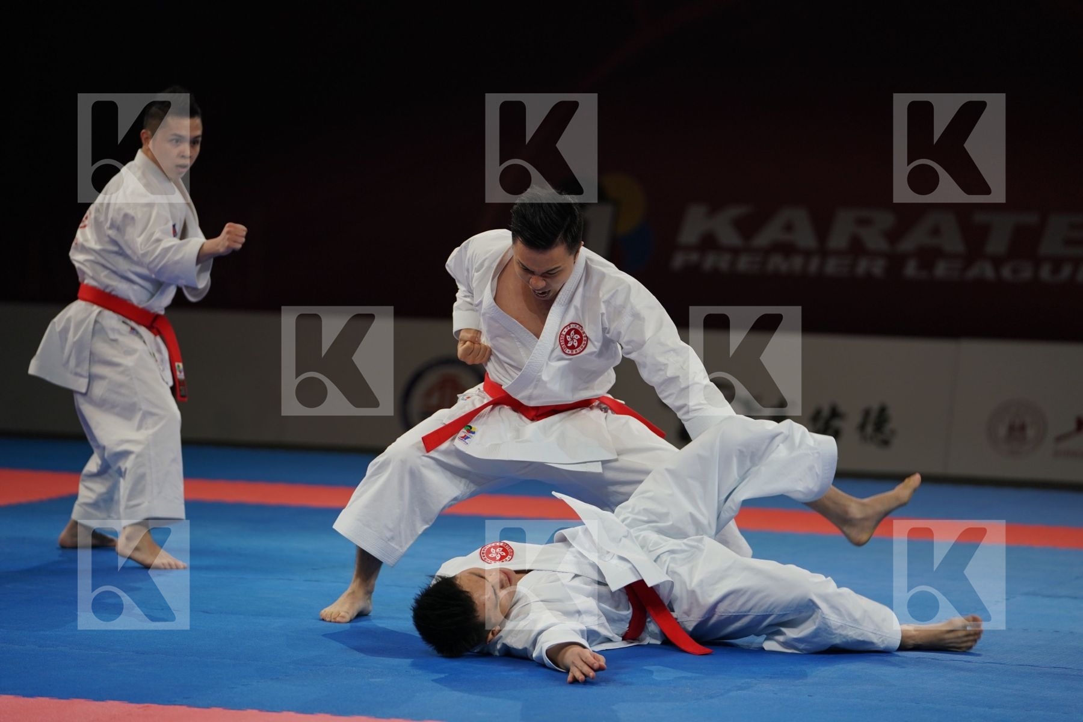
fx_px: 4302
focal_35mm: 143
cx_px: 542
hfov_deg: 14.3
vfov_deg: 9.6
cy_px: 361
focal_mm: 143
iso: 500
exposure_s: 1/500
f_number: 2.8
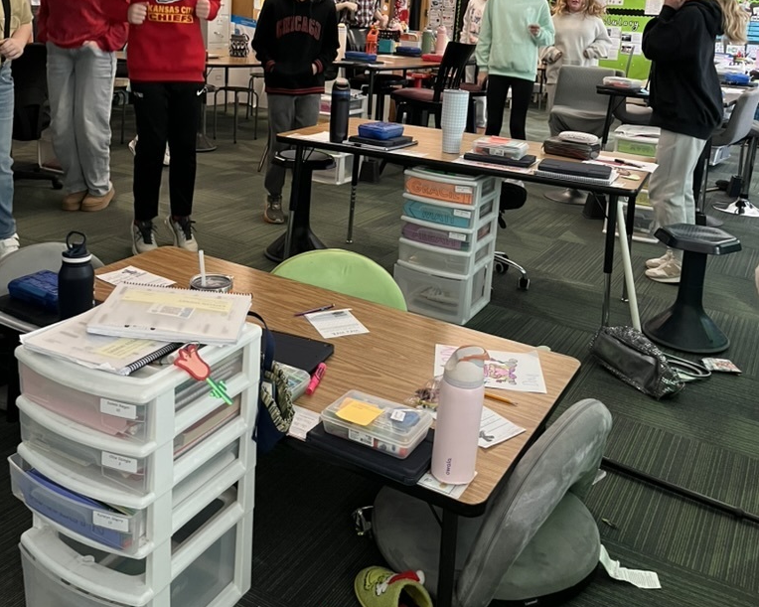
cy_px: 156
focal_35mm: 34
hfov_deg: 52.9
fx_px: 764
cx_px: 380
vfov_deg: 42.1
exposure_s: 1/60
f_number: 1.6
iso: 320
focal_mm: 5.1
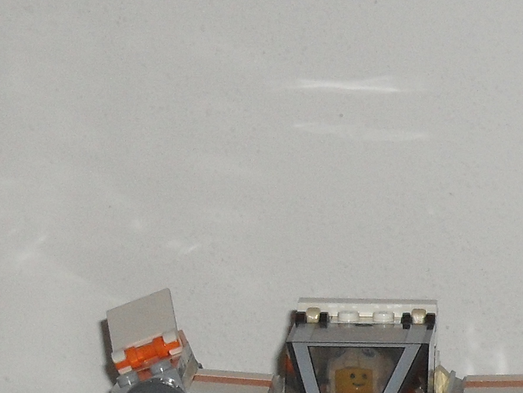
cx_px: 893
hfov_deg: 6.2
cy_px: 466
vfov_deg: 4.7
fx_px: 4775
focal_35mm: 316
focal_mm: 13.6
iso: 100
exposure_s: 1/60
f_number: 5
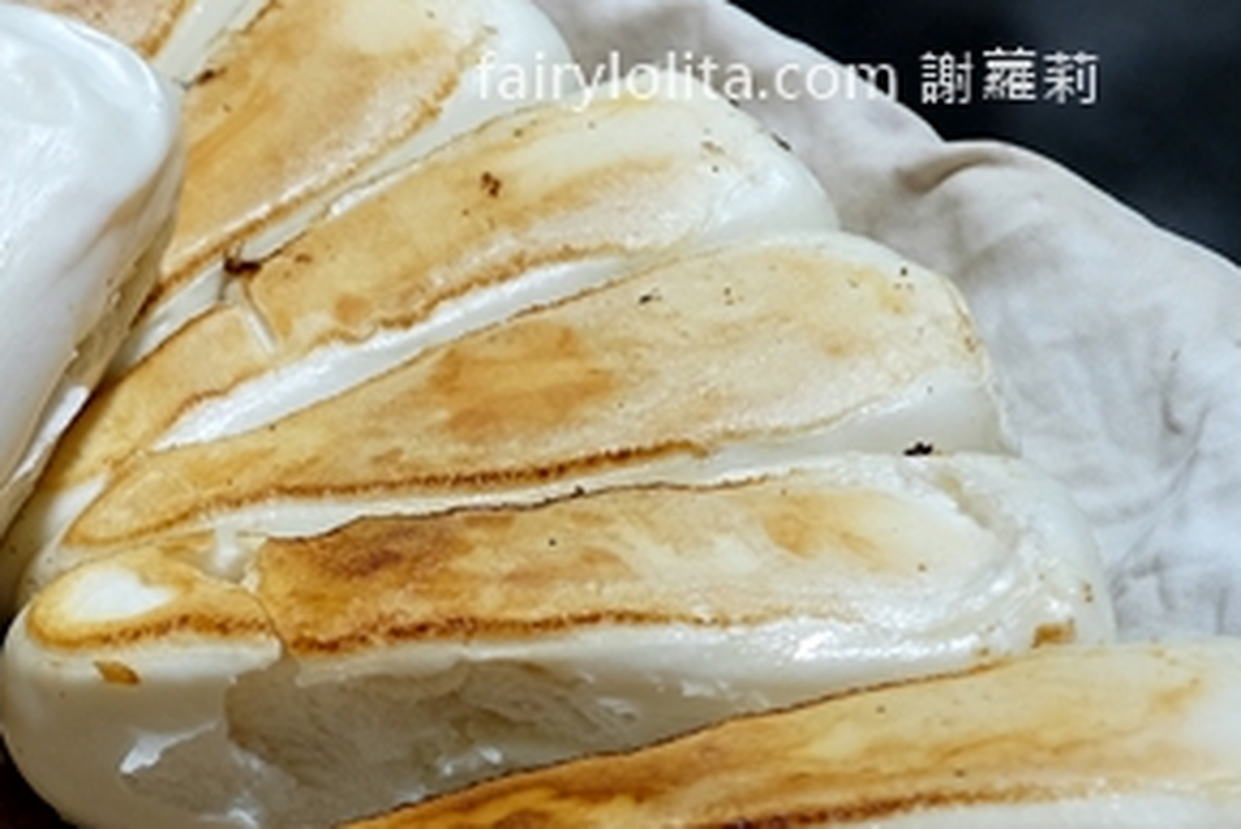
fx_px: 3759
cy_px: 923
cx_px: -550
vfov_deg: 12.4
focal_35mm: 109
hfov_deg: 17.2
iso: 500
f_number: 3.6
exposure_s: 1/210
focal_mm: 23
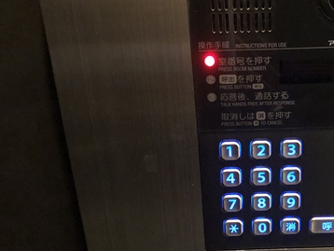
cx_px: 258
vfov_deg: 29.1
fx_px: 483
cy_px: 135
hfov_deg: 37.1
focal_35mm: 50
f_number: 1.8
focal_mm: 3.99
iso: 200
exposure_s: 1/4
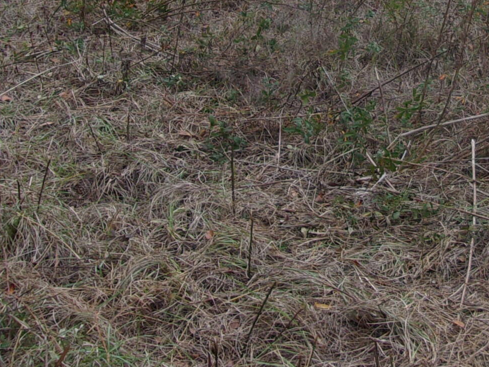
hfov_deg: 22.9
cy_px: 3
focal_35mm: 83
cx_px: 448
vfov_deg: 17.4
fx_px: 1172
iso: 80
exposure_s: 1/320
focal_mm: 4.9
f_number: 3
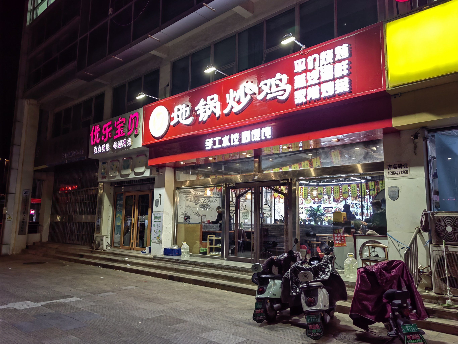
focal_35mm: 27
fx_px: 357
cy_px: 172
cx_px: 229
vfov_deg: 51.4
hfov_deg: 65.3
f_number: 1.9
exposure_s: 1/100
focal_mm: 5.52
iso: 125
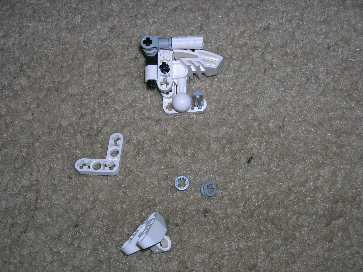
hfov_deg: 41.3
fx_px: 482
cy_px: 136
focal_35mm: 46
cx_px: 182
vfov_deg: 31.5
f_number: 5.4
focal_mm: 7.7
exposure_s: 1/60.1
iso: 50
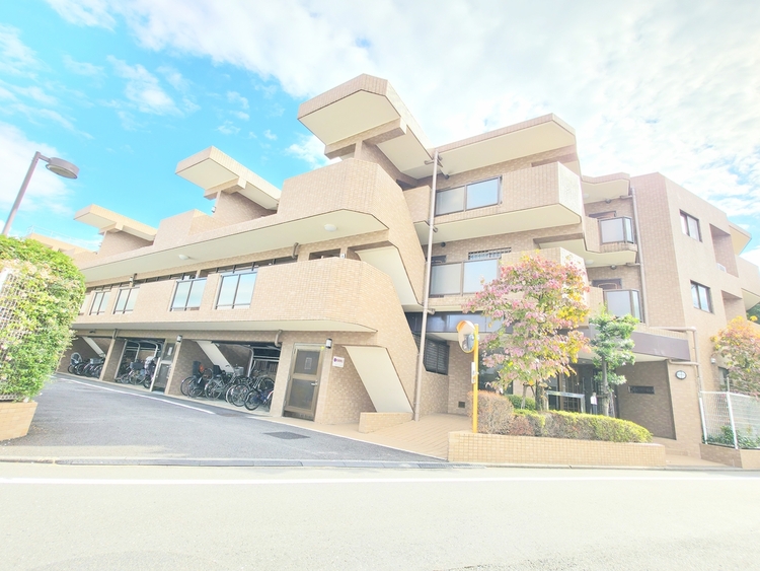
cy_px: 286
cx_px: 380
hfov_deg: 106.2
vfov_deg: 89.9
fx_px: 286
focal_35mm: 13
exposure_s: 1/1111
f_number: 1.9
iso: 20
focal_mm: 2.2
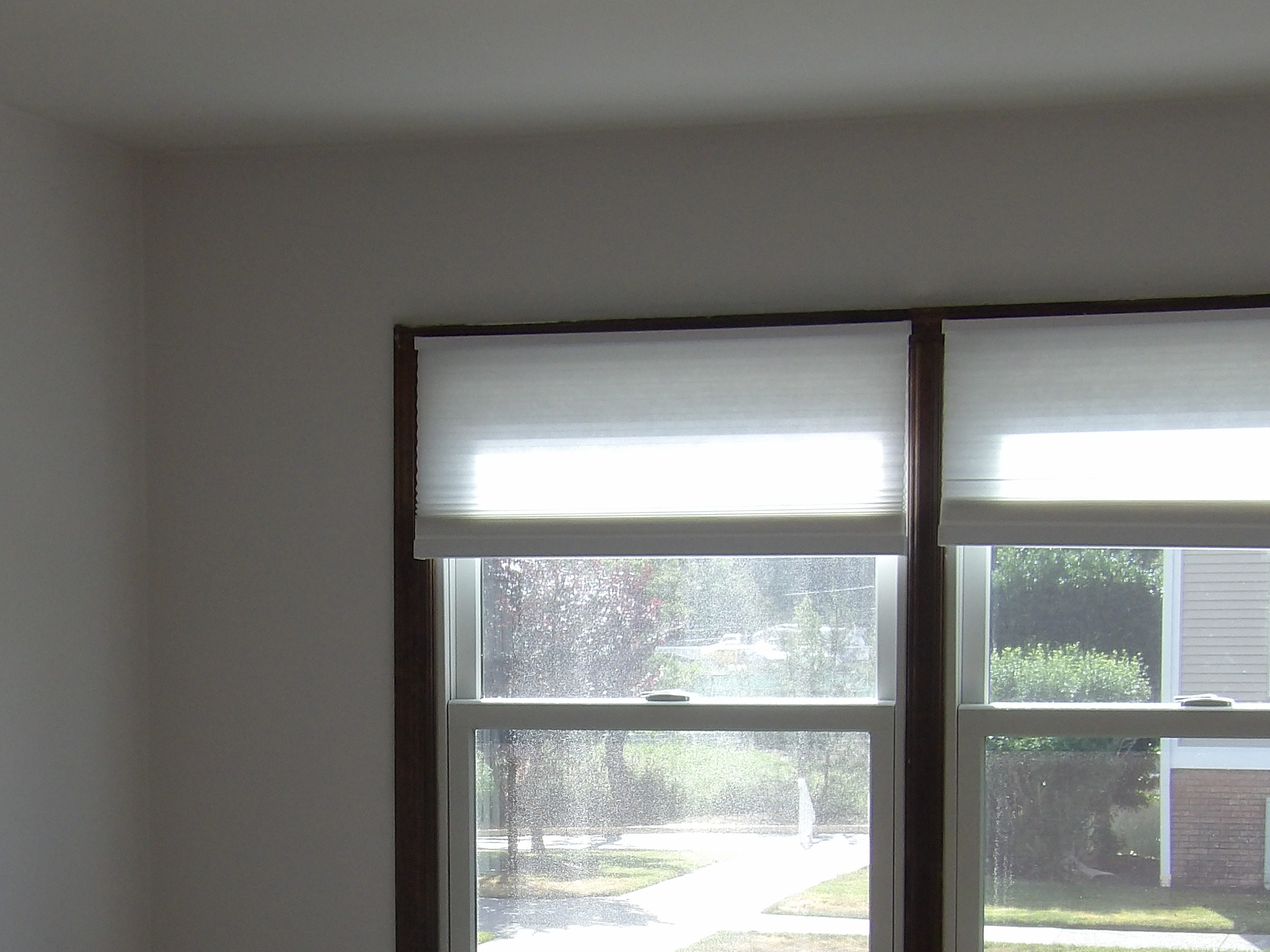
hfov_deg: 26.9
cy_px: 831
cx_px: 429
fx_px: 2642
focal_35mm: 72
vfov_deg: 20.1
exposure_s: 1/143
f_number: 3.7
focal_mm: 7
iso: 100
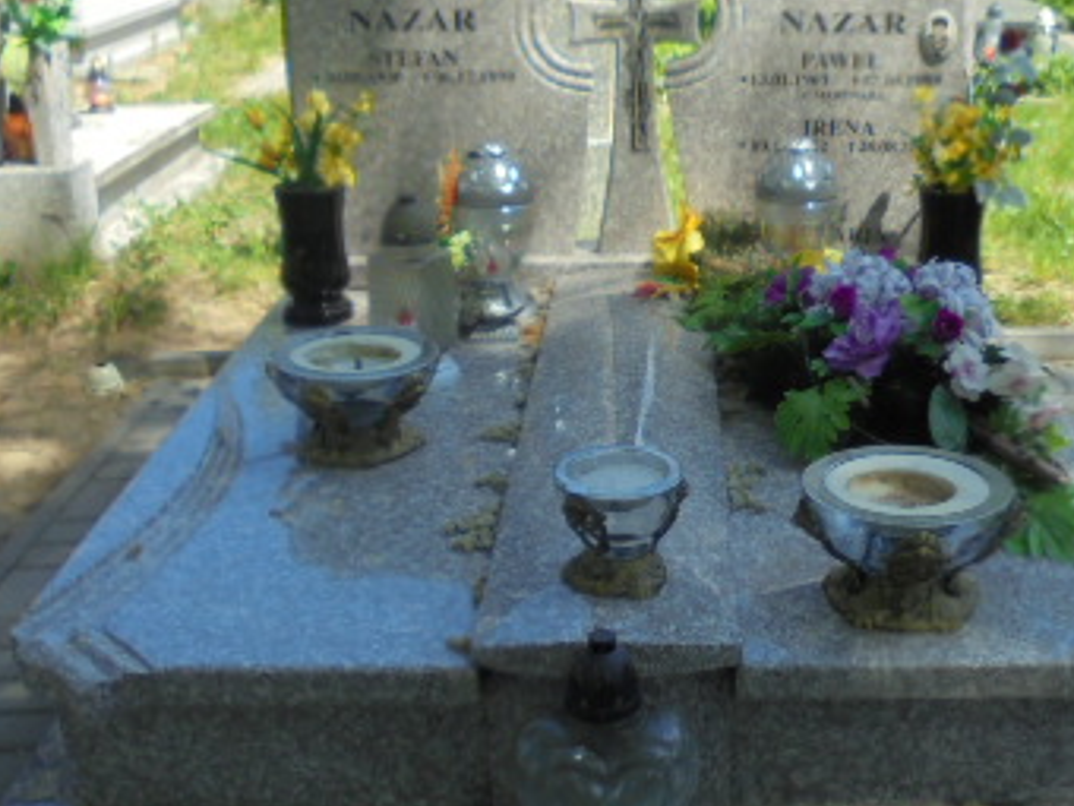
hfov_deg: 38.6
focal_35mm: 49
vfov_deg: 29.7
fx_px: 1520
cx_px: 698
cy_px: 376
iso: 100
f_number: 3.5
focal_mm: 4.6
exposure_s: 1/400
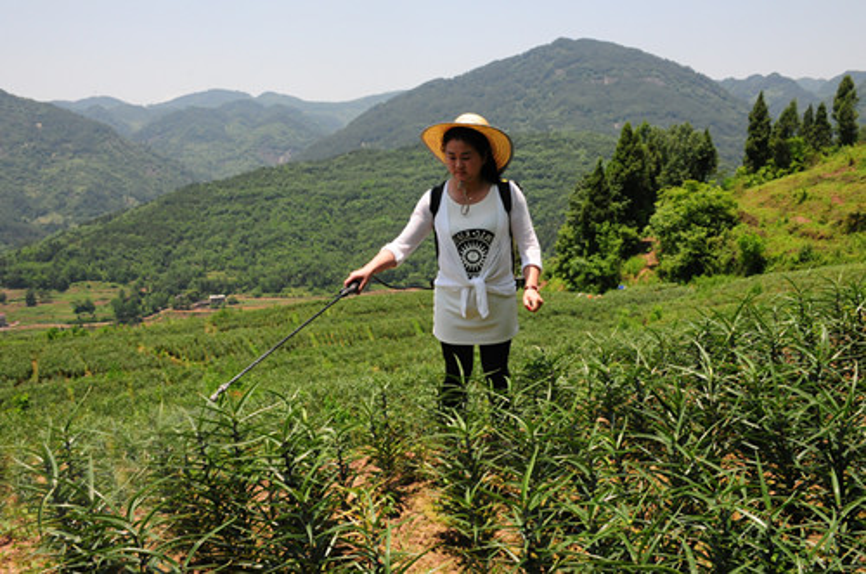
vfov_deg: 39.8
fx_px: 792
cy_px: 287
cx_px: 433
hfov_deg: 57.3
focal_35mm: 33
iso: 1000
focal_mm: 22
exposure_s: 1/640
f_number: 14
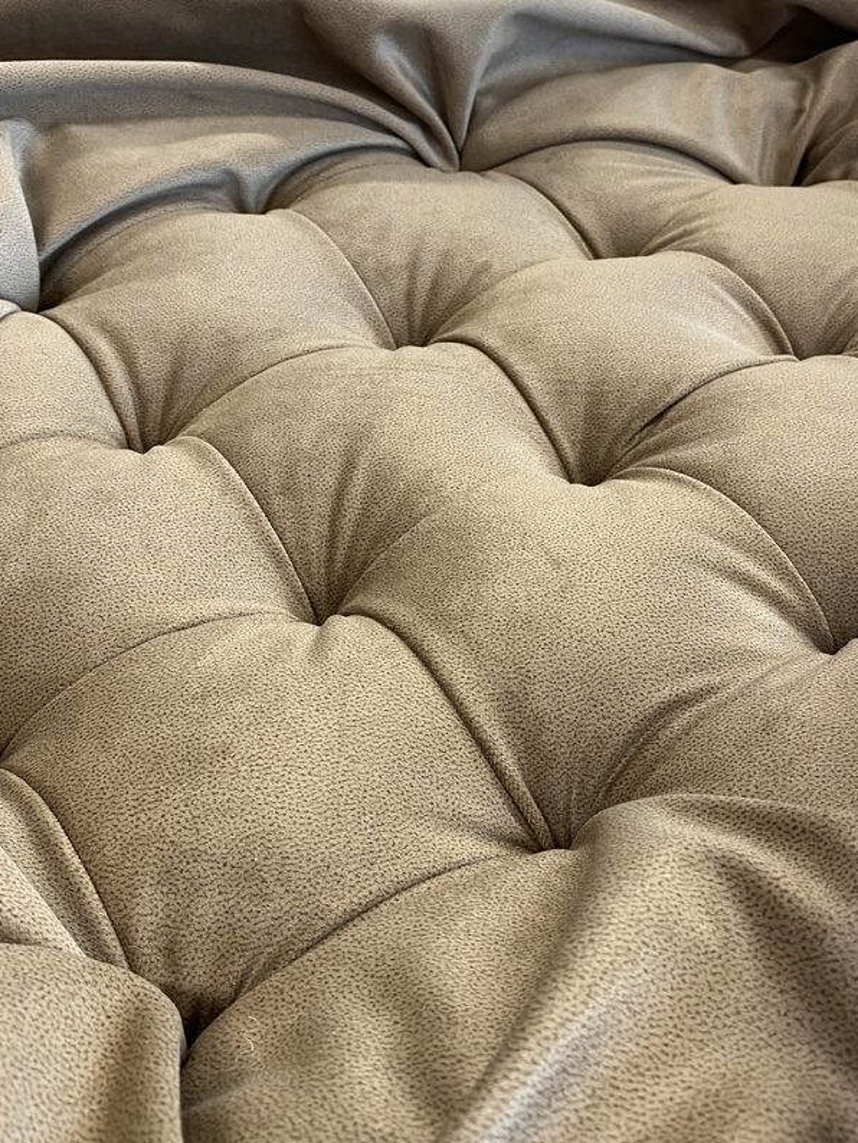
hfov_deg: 42.8
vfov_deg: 55.3
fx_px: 1090
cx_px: 504
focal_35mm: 33
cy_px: 541
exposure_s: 1/50
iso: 64
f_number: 1.8
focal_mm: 4.25
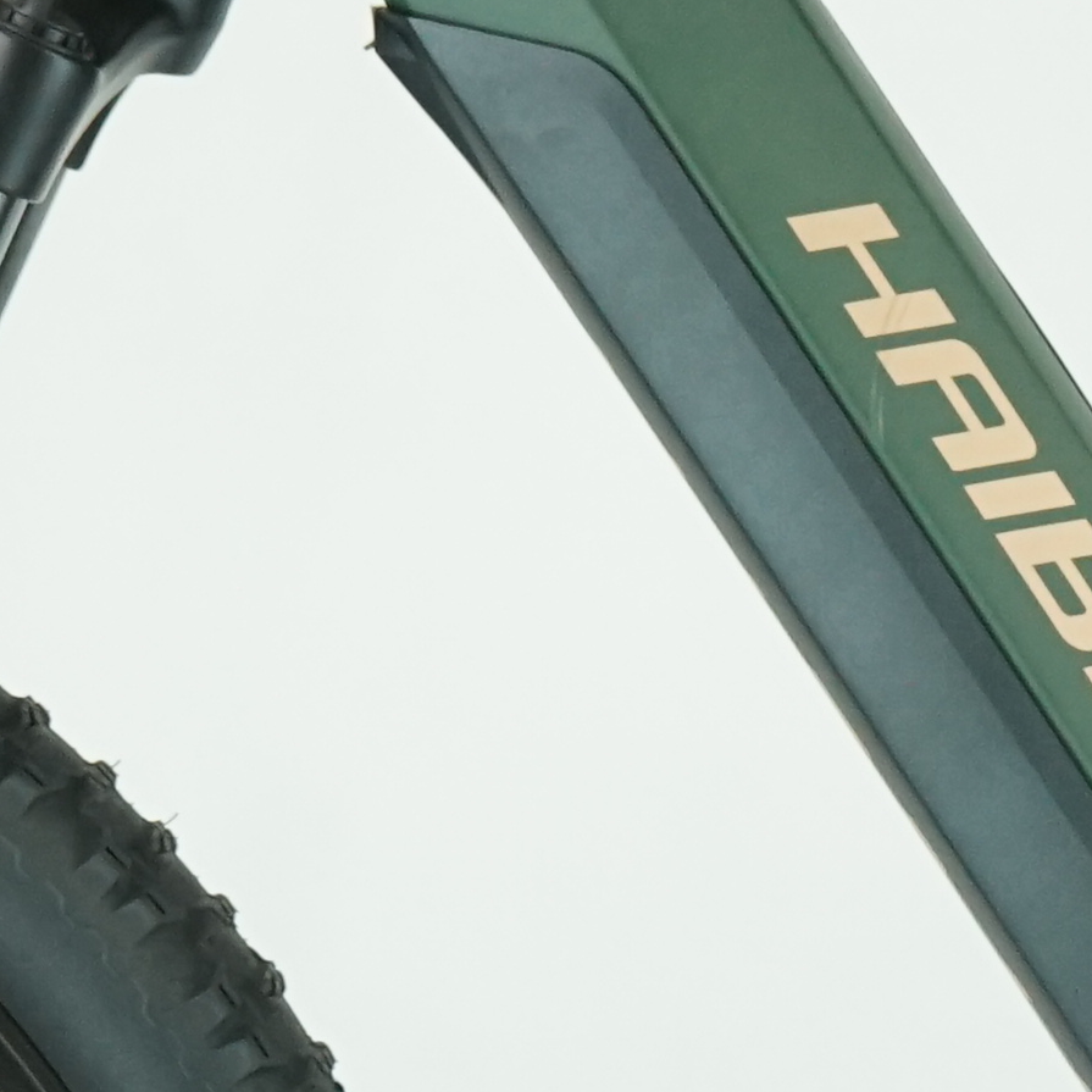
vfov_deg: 5.1
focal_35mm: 342
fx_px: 12206
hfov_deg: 5.1
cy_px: 802
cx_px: 1379
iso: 1600
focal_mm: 60
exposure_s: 1/200
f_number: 6.3
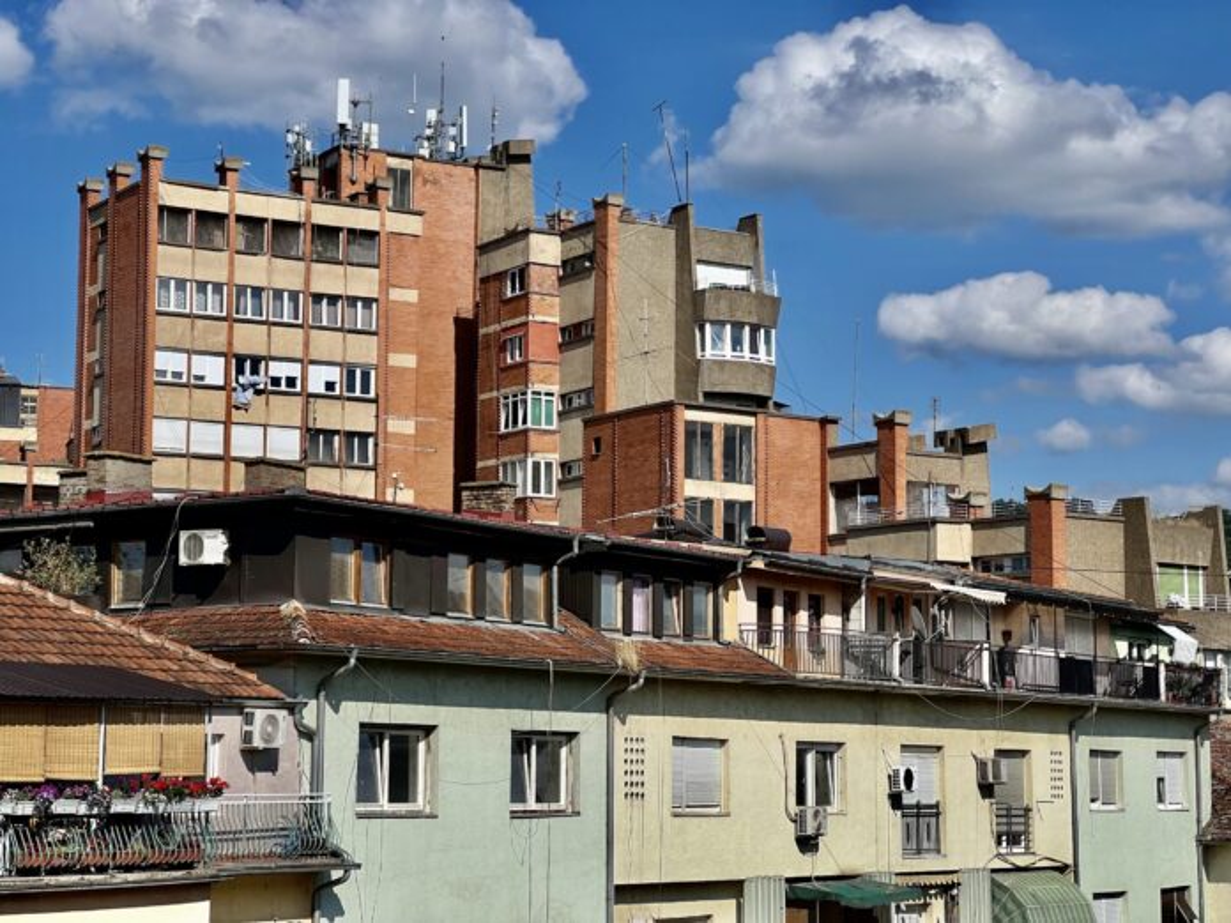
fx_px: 2738
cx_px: 616
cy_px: 462
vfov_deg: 19.1
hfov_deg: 25.3
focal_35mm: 77
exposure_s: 1/1292
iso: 32
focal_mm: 9
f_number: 2.8
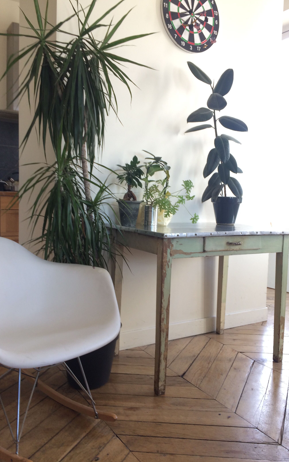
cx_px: 166
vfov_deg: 61.2
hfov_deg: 40.5
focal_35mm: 31
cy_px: 232
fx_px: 391
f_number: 2.2
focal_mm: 4.15
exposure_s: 1/33
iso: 40
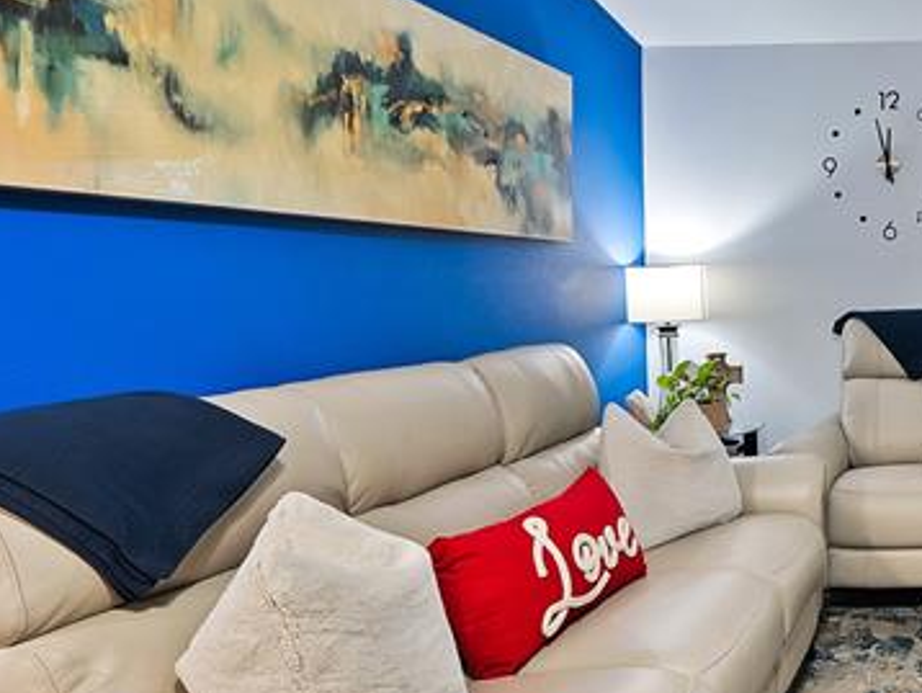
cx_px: 979
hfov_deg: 44.4
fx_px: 880
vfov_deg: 42.9
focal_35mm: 33
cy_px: 292
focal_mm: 12
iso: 640
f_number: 9
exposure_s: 1
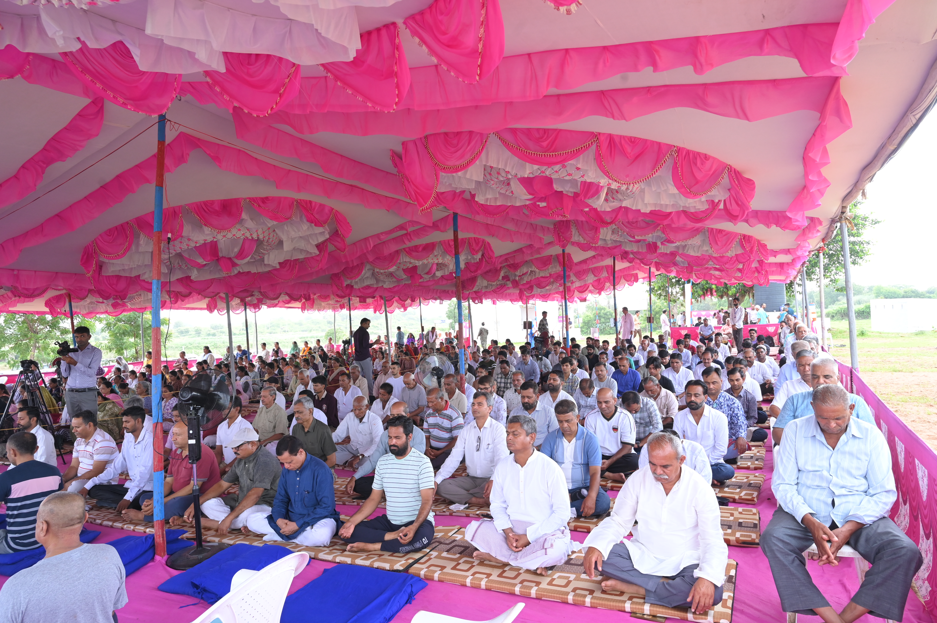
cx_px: 468
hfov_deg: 73.8
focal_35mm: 24
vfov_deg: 53.1
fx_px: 624
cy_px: 312
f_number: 8
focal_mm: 24
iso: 1000
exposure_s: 1/160
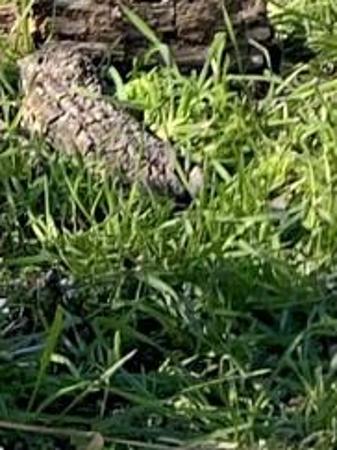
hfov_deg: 6.5
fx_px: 2845
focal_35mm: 219
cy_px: -750
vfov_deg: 8.1
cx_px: 737
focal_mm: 5.7
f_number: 1.5
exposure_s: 1/2762
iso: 50
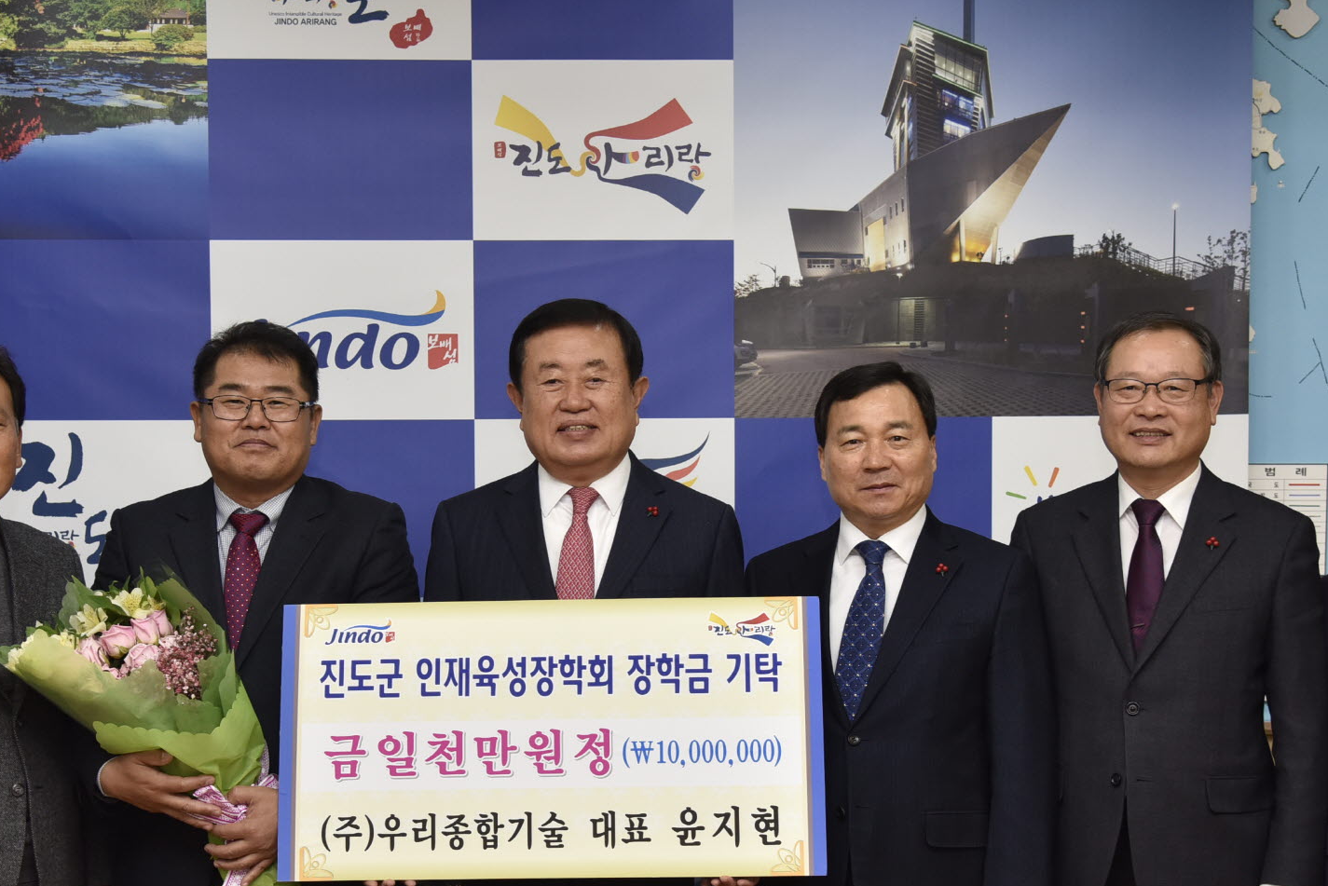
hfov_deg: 31.4
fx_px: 2361
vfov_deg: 21.1
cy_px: 625
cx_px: 585
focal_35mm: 64
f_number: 5
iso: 800
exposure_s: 1/125
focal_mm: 38
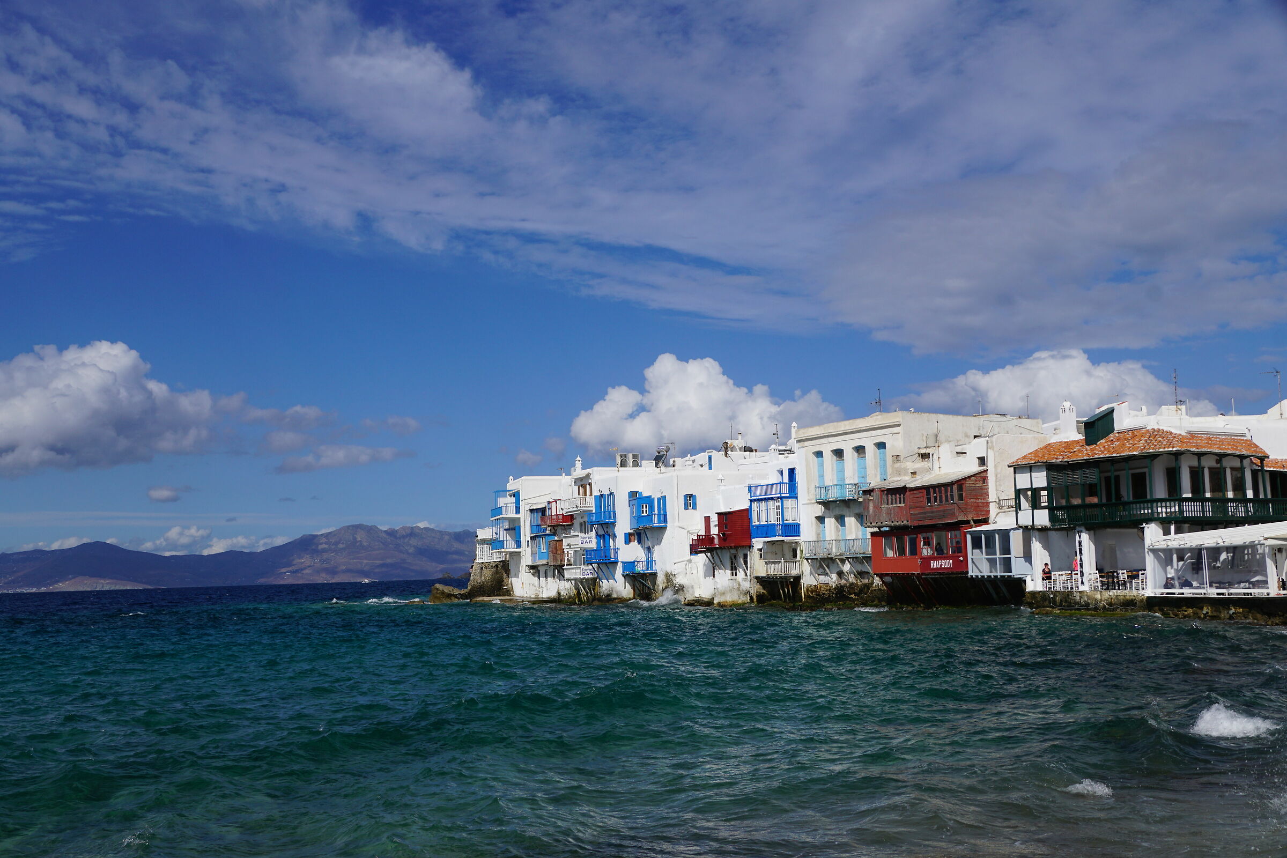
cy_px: 429
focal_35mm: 36
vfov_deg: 36.9
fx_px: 1287
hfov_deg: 53.1
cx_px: 644
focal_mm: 24
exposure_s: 1/400
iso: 100
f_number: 10
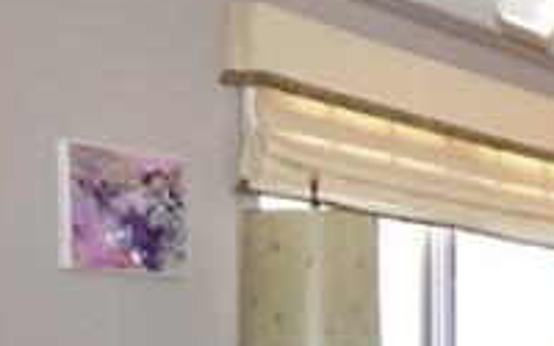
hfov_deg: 22.2
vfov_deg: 16.6
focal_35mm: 78
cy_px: 257
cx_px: 812
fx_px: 1178
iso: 400
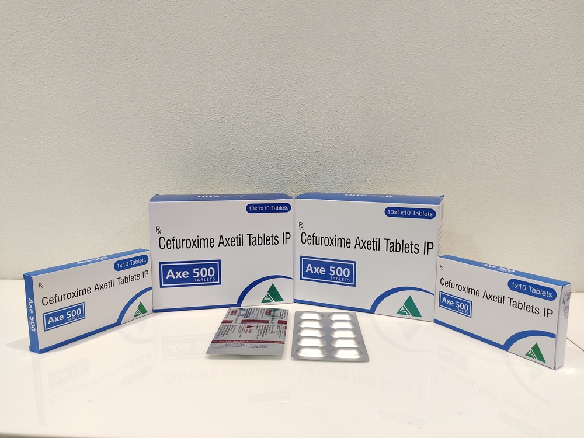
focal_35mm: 25
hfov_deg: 69.4
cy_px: 219
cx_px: 292
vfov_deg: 54.9
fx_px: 422
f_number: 1.89
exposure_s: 1/100
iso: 398
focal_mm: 5.42
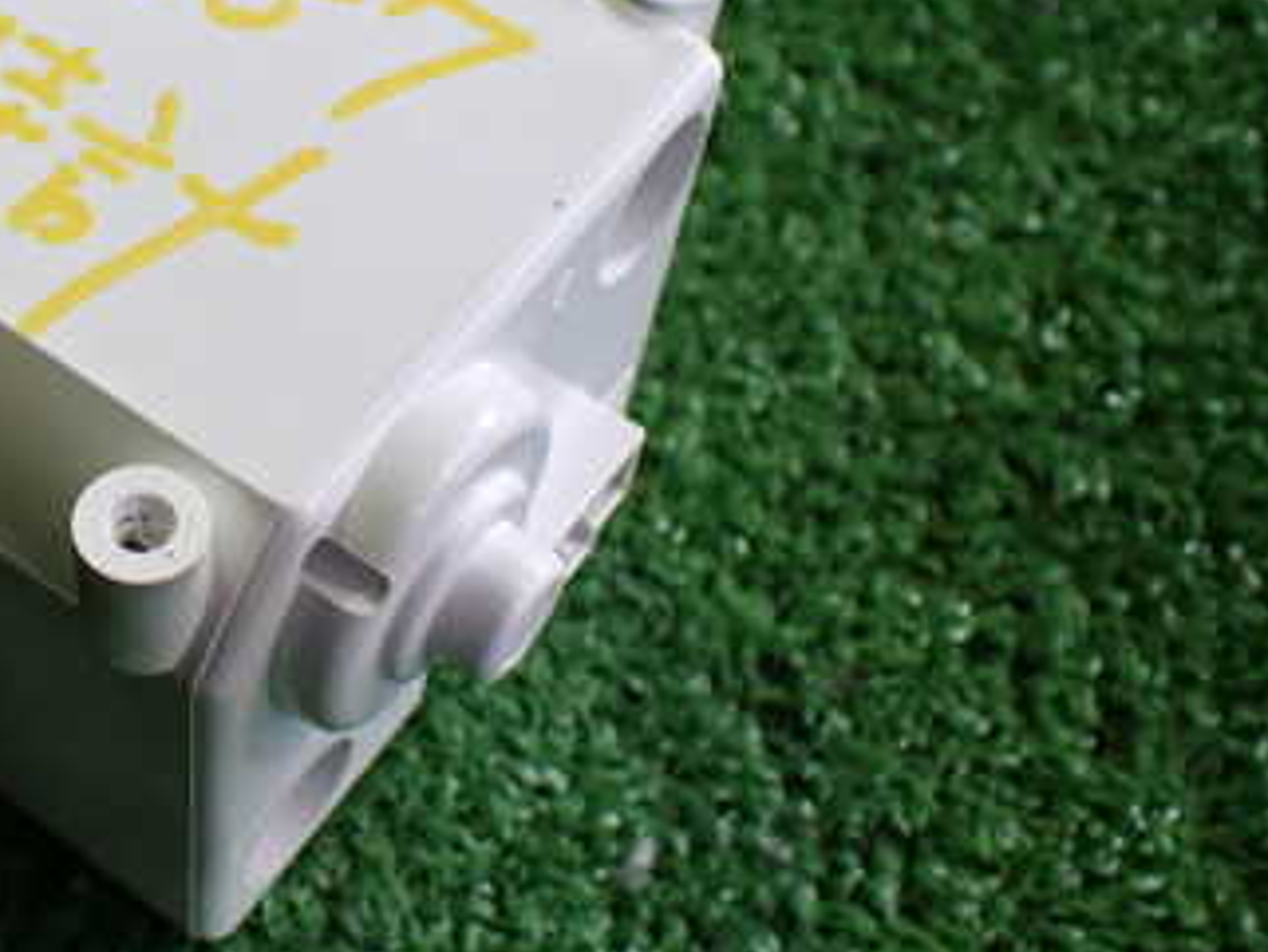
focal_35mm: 56
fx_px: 2052
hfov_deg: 32.8
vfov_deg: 26.1
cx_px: 158
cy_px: 399
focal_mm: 5.4
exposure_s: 1/125
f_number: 2.3
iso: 320
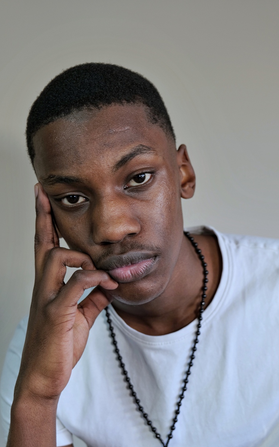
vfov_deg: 41.8
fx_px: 584
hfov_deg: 26.8
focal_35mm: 48
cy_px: 224
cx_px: 147
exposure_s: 1/60
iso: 800
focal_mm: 47
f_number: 5.1
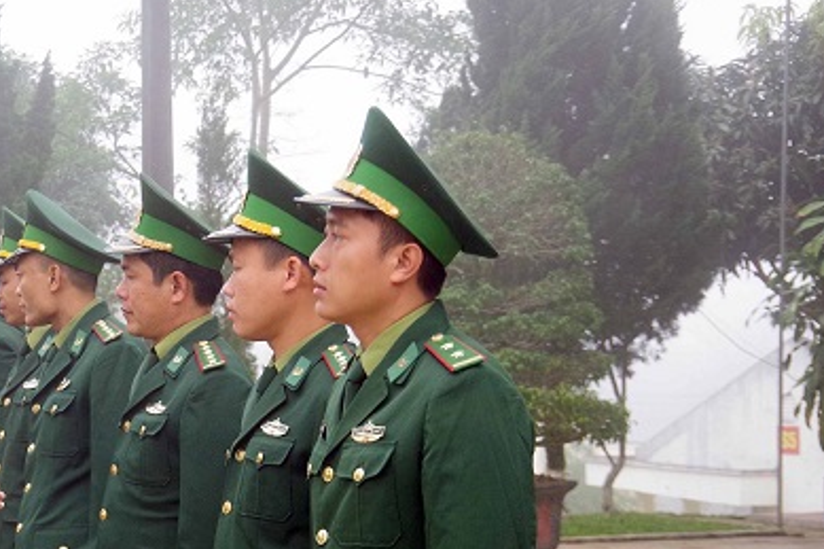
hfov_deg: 20.0
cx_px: 93
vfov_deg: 13.6
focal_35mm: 100
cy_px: 451
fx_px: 2288
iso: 800
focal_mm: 36
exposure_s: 1/100
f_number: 4.5
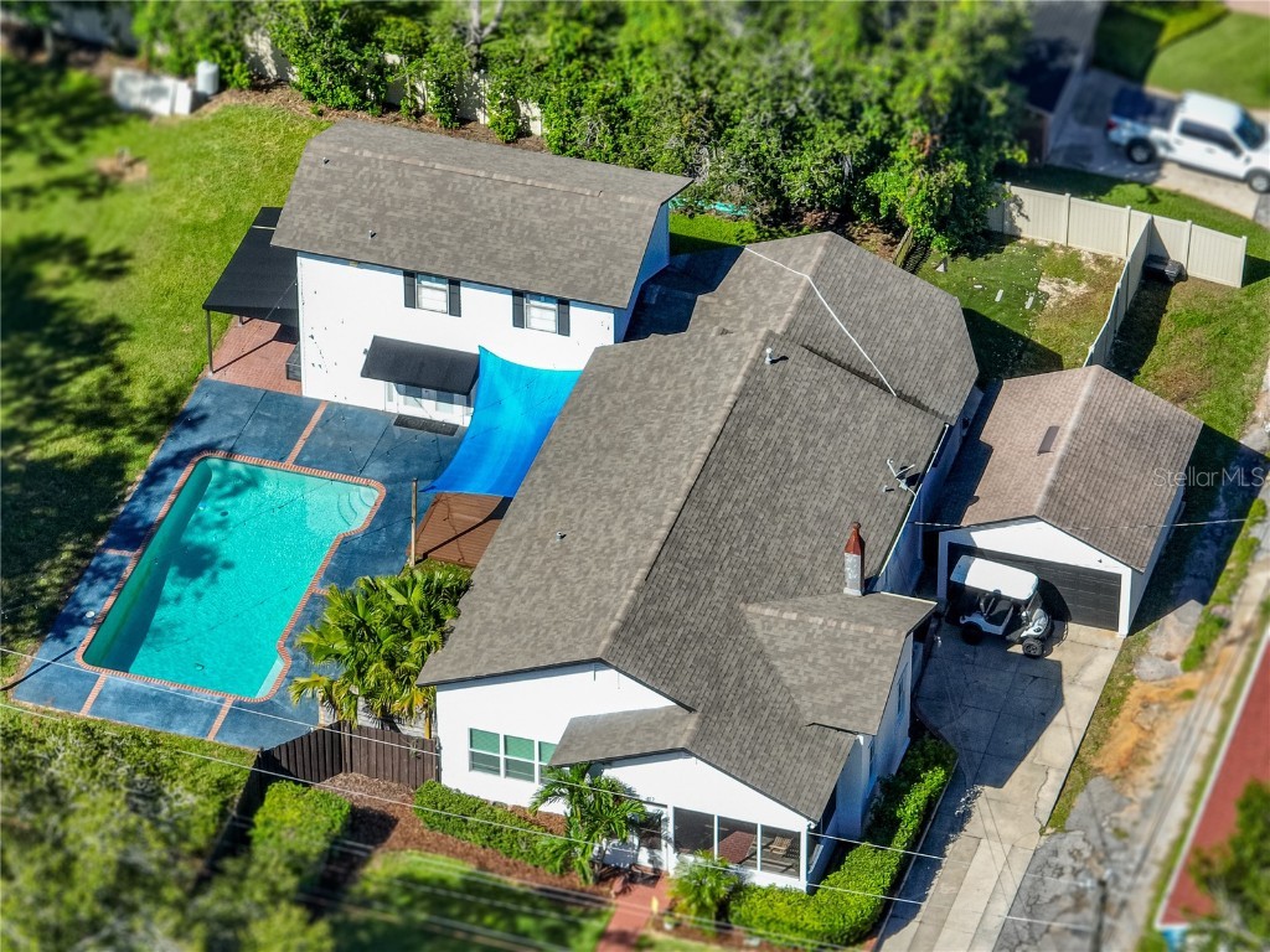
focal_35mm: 161
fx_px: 5907
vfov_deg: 9.2
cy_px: 476
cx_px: 635
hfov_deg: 12.3
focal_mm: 29.85
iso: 100
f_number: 4.4
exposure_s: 1/320
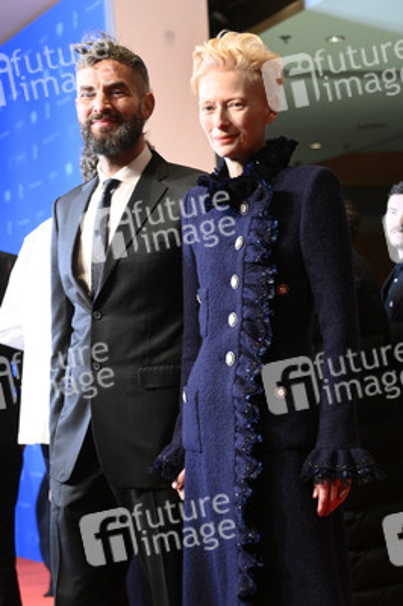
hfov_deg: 15.2
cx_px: 202
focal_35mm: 90
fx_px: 1514
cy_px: 303
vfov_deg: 22.6
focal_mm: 90
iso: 6400
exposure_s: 1/250
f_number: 5.3
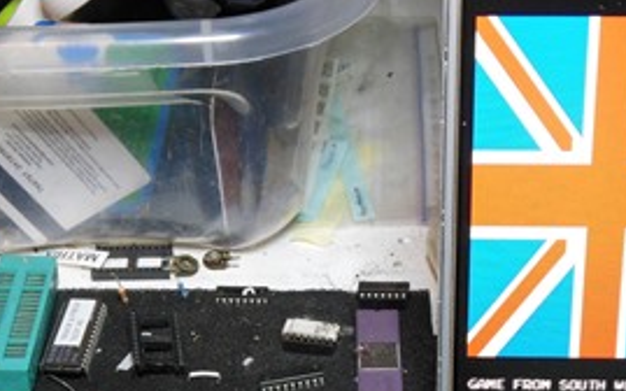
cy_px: 351
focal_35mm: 76
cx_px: 417
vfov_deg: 16.9
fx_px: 1296
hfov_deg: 27.0
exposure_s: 1/20
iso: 400
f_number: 3.8
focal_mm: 7.7
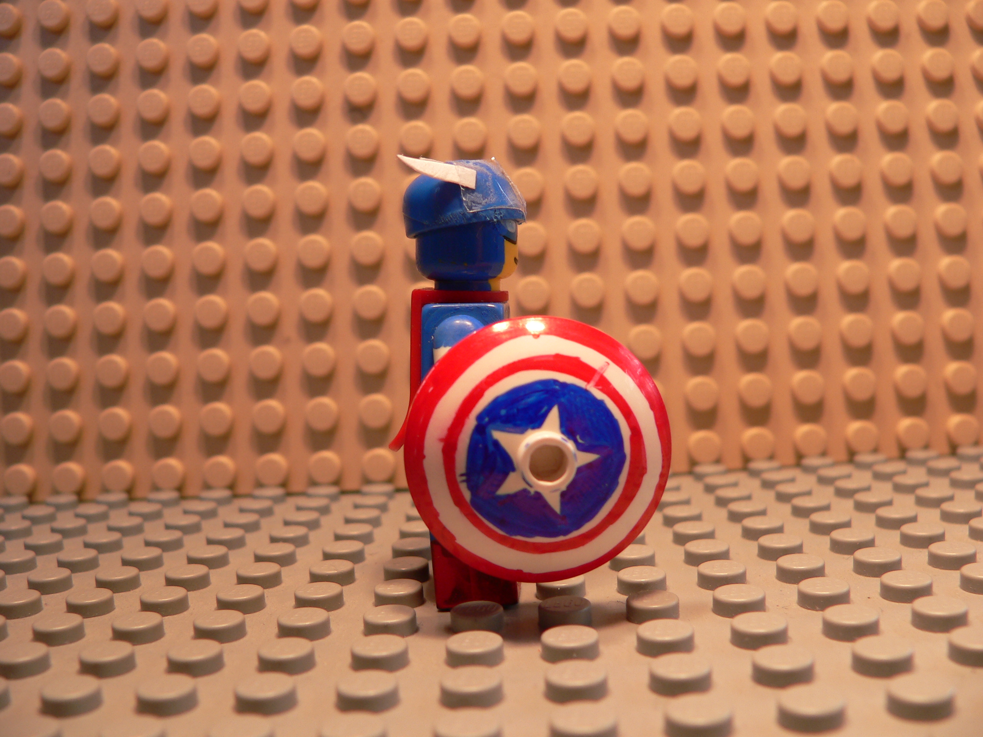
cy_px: 368
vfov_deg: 39.7
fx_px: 1022
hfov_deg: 51.4
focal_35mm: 36
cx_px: 492
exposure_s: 1/60
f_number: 2.8
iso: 80
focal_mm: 6
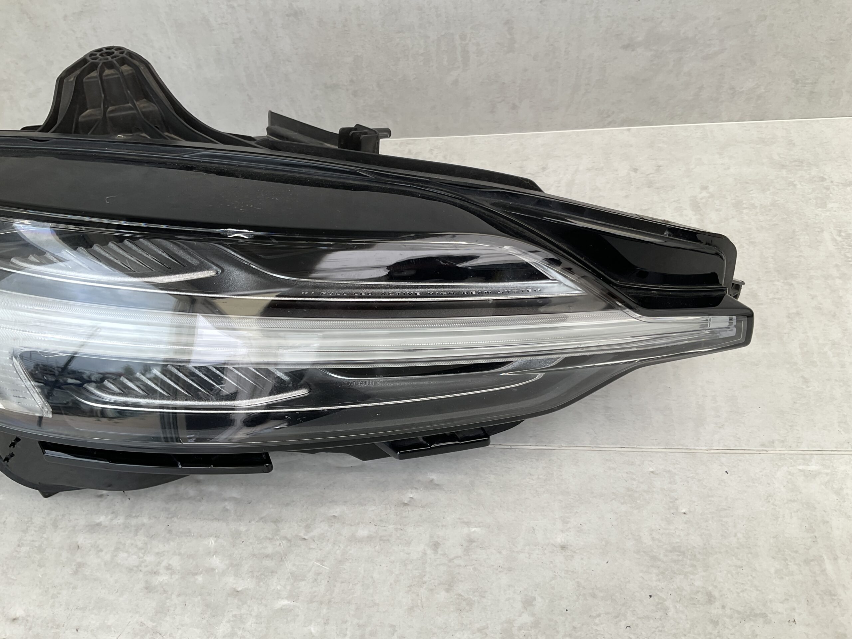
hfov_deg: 61.7
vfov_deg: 48.2
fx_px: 714
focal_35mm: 29
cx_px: 426
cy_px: 320
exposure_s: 1/191
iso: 16
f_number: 1.8
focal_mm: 3
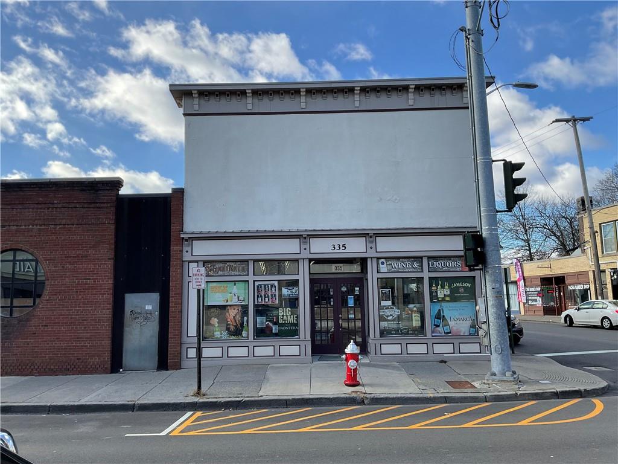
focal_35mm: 29
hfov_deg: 61.7
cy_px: 232
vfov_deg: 48.2
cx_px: 309
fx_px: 518
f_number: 1.8
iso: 16
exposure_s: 1/1015
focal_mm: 3
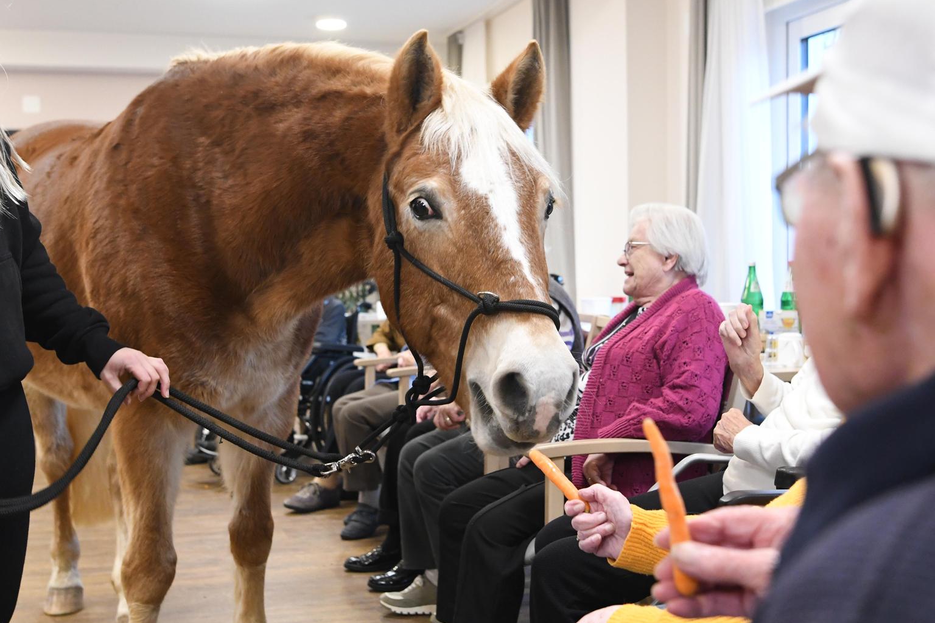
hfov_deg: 43.6
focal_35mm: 45
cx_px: 497
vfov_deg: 29.9
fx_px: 1169
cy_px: 327
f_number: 3.5
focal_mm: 24
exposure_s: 1/100
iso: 2500
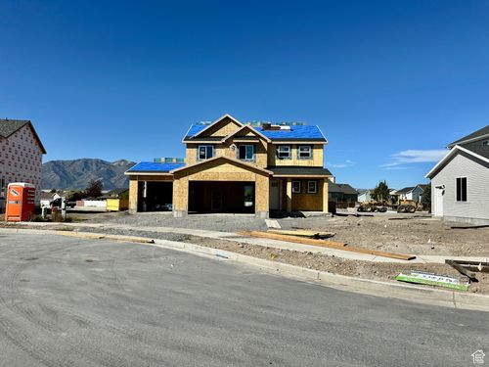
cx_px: 244
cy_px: 184
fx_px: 339
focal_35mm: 24
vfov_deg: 56.8
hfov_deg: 71.6
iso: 80
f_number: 1.78
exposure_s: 1/6623
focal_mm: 6.86
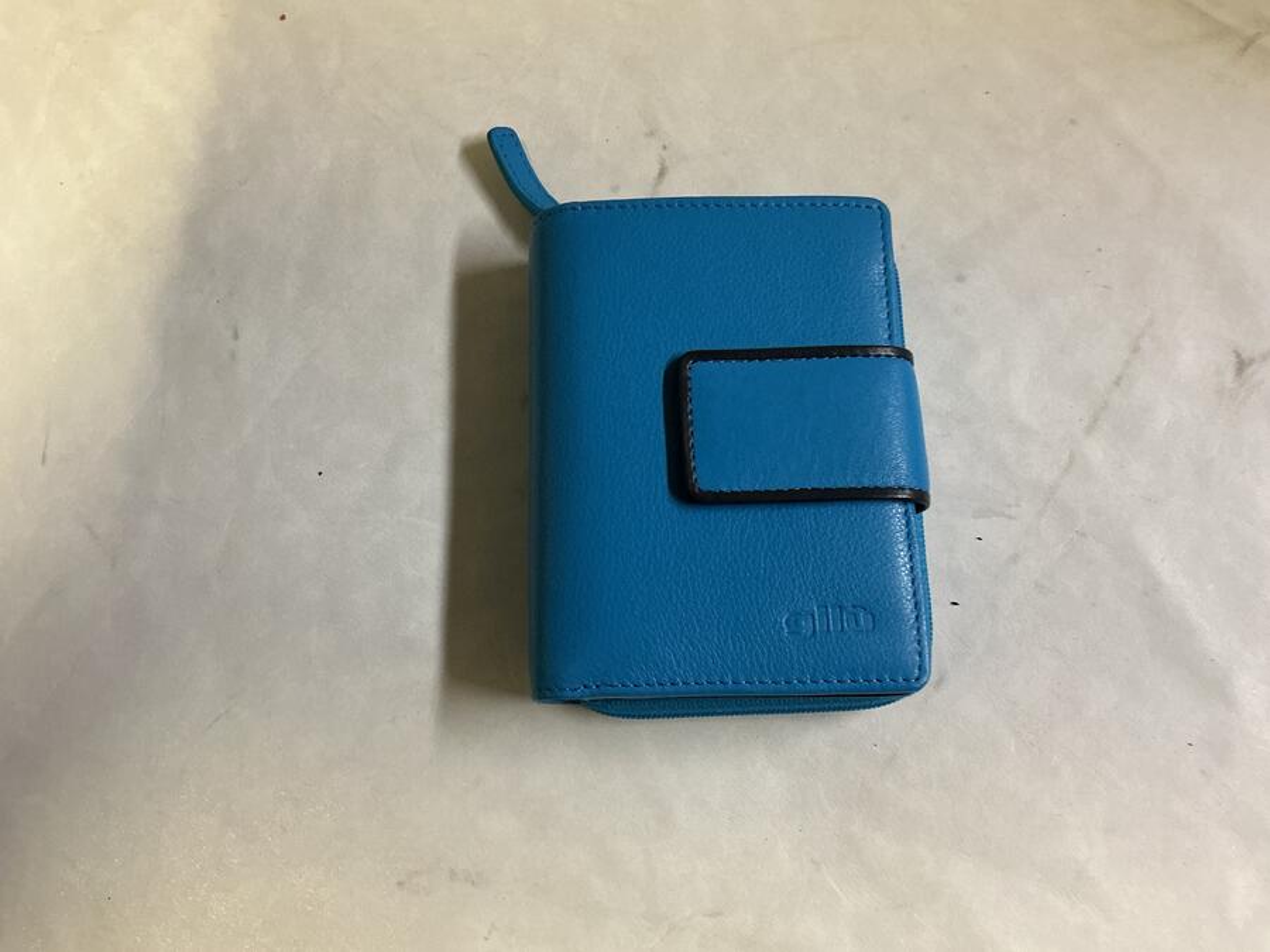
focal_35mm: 29
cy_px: 476
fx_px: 1064
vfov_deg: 48.2
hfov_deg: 61.7
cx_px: 635
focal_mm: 3
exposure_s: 1/50
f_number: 1.8
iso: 125
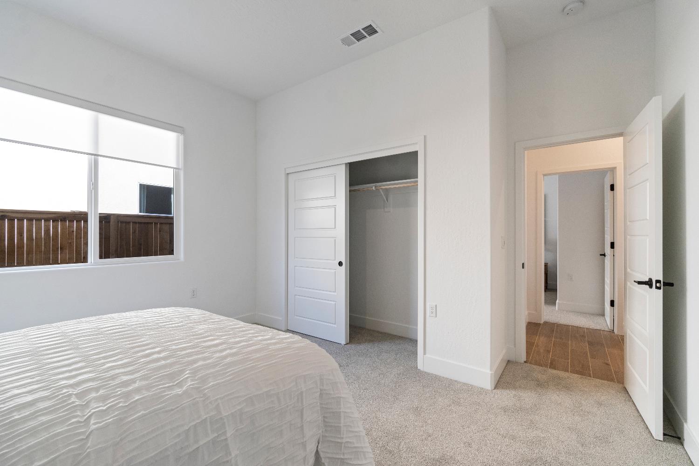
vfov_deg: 77.3
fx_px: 291
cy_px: 233
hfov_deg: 100.4
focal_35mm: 15
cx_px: 350
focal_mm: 10
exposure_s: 1/8
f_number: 9
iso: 250
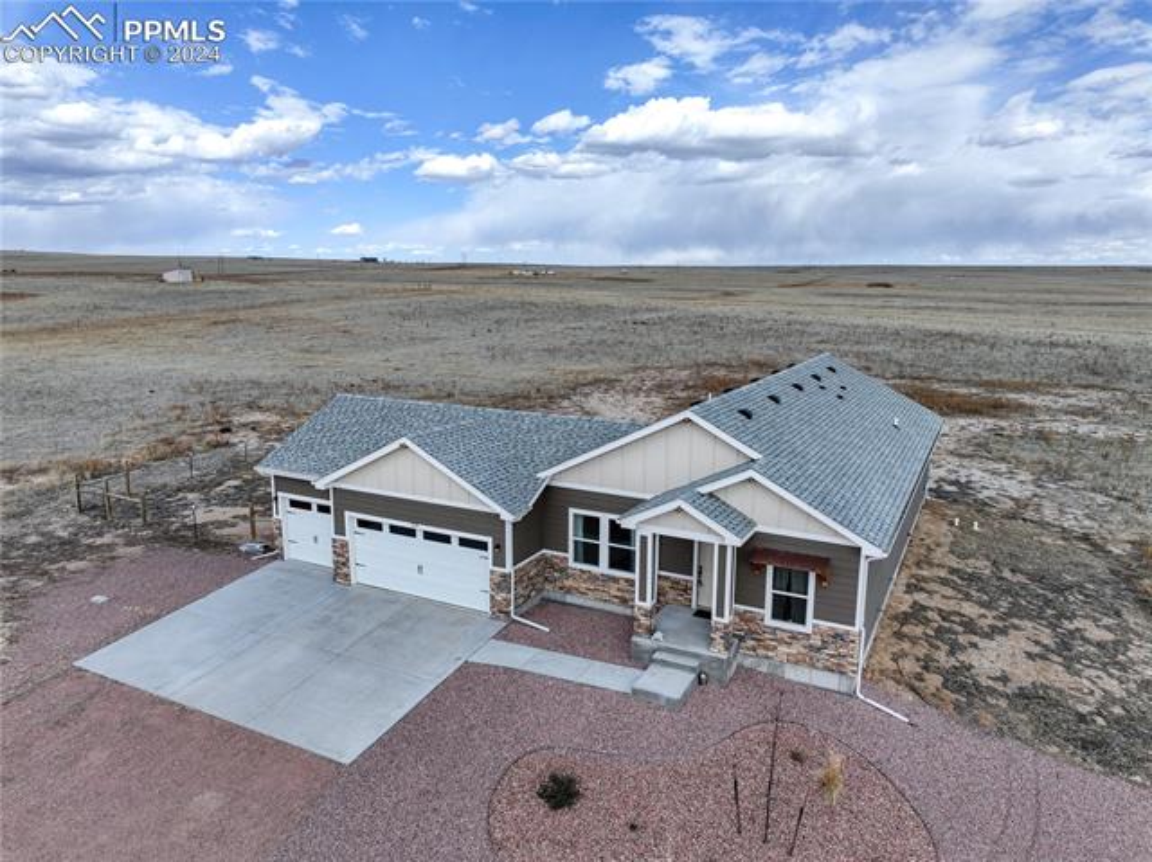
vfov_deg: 56.8
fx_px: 798
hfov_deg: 71.6
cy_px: 431
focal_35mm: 24
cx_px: 576
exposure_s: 1/2500
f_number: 2.8
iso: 100
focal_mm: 12.29
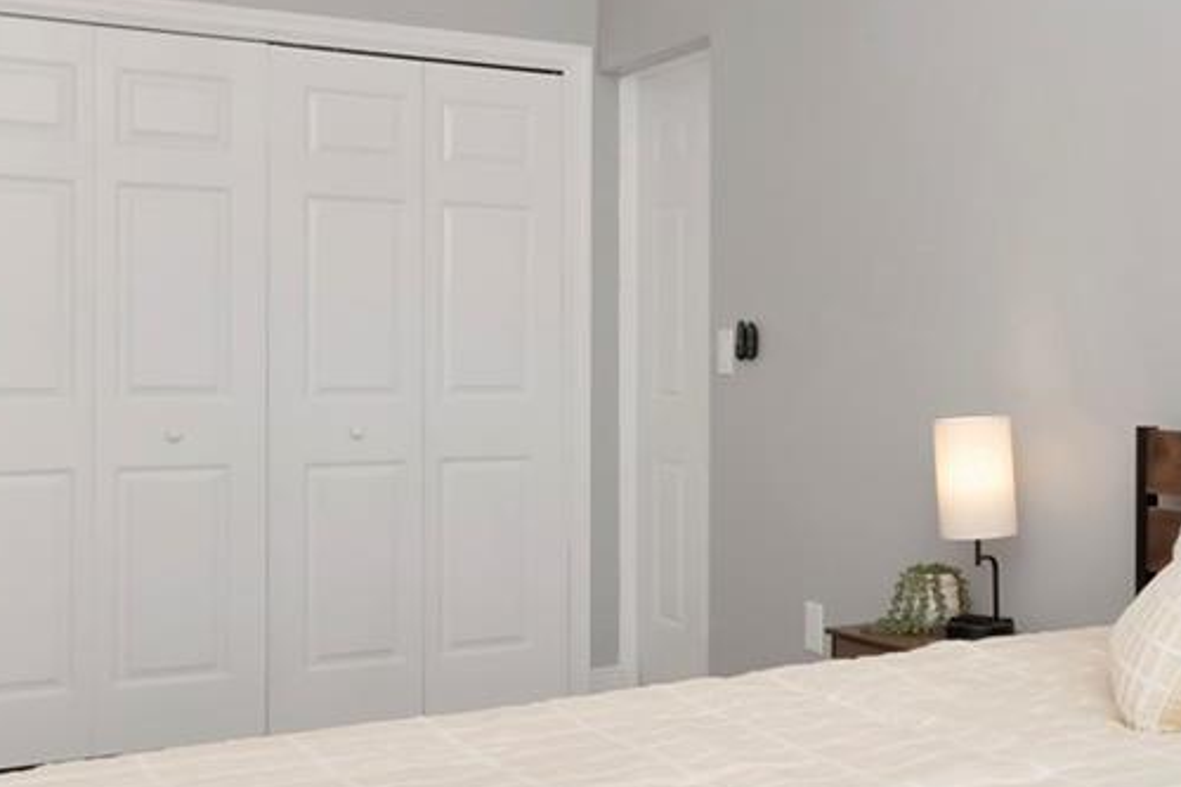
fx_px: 1574
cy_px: 362
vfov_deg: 28.0
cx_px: 954
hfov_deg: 39.4
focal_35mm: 48
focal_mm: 10
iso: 500
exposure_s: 1/125
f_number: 8
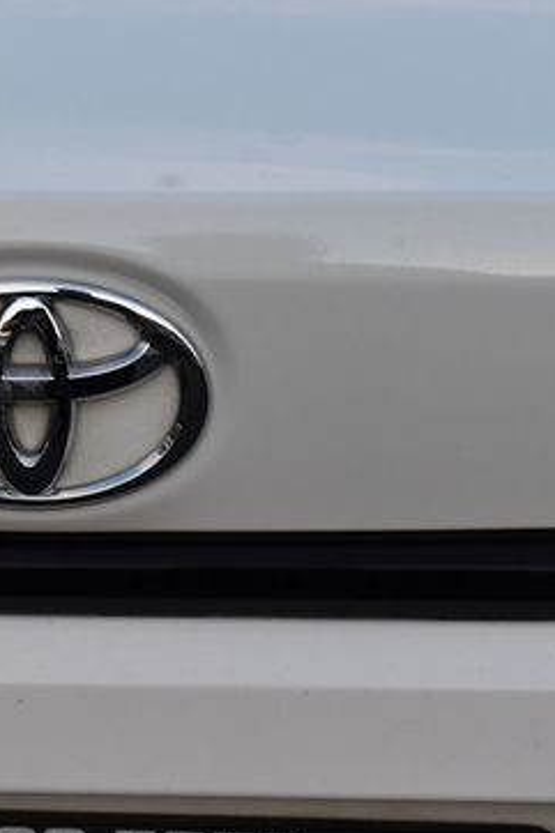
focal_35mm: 146
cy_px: 435
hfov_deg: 9.4
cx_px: 88
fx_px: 3377
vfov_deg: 14.1
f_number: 8
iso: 400
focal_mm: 55
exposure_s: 1/50
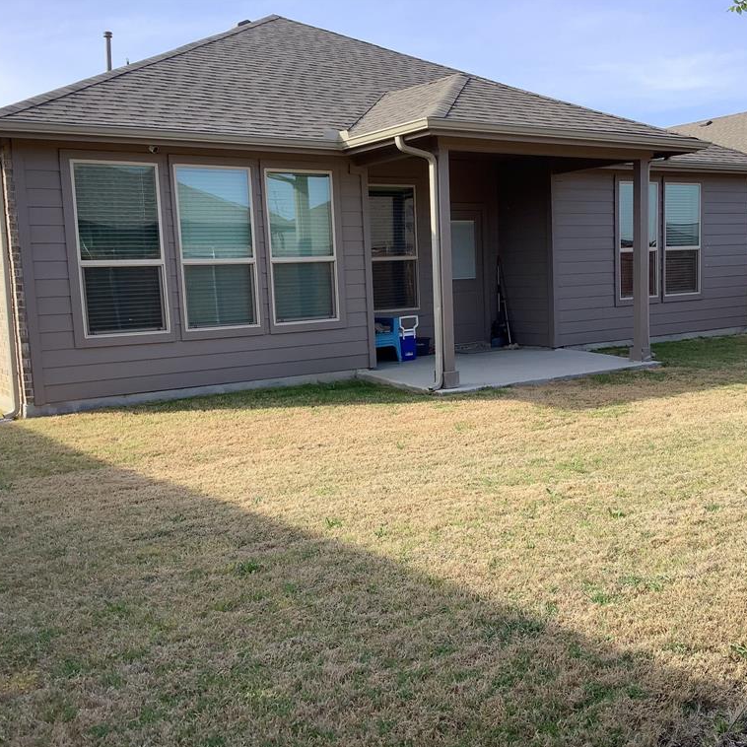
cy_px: 374
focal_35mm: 37
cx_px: 429
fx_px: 903
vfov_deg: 44.9
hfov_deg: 44.8
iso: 25
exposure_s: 1/468
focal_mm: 3.3
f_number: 2.4
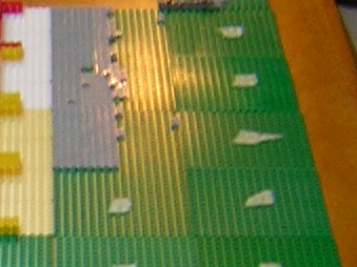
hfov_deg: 11.4
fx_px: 1753
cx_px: -77
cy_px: 356
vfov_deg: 8.6
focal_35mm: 170
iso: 54
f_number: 2.6
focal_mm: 4.7
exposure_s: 1/5.6
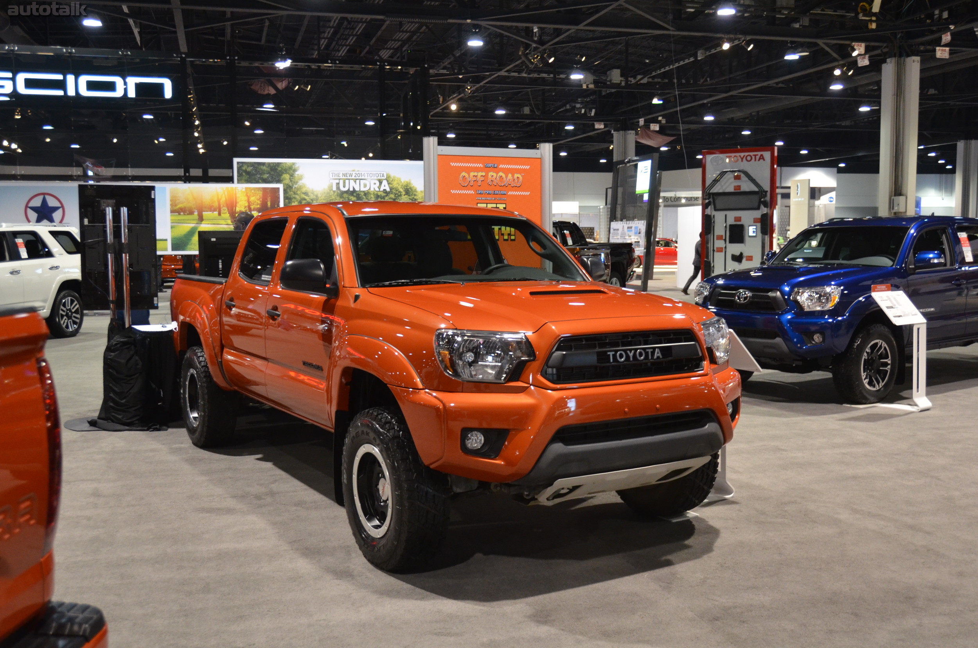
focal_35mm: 36
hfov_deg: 53.2
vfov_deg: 36.7
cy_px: 324
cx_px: 489
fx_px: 976
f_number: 3.8
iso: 1600
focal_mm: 24
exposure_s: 1/60
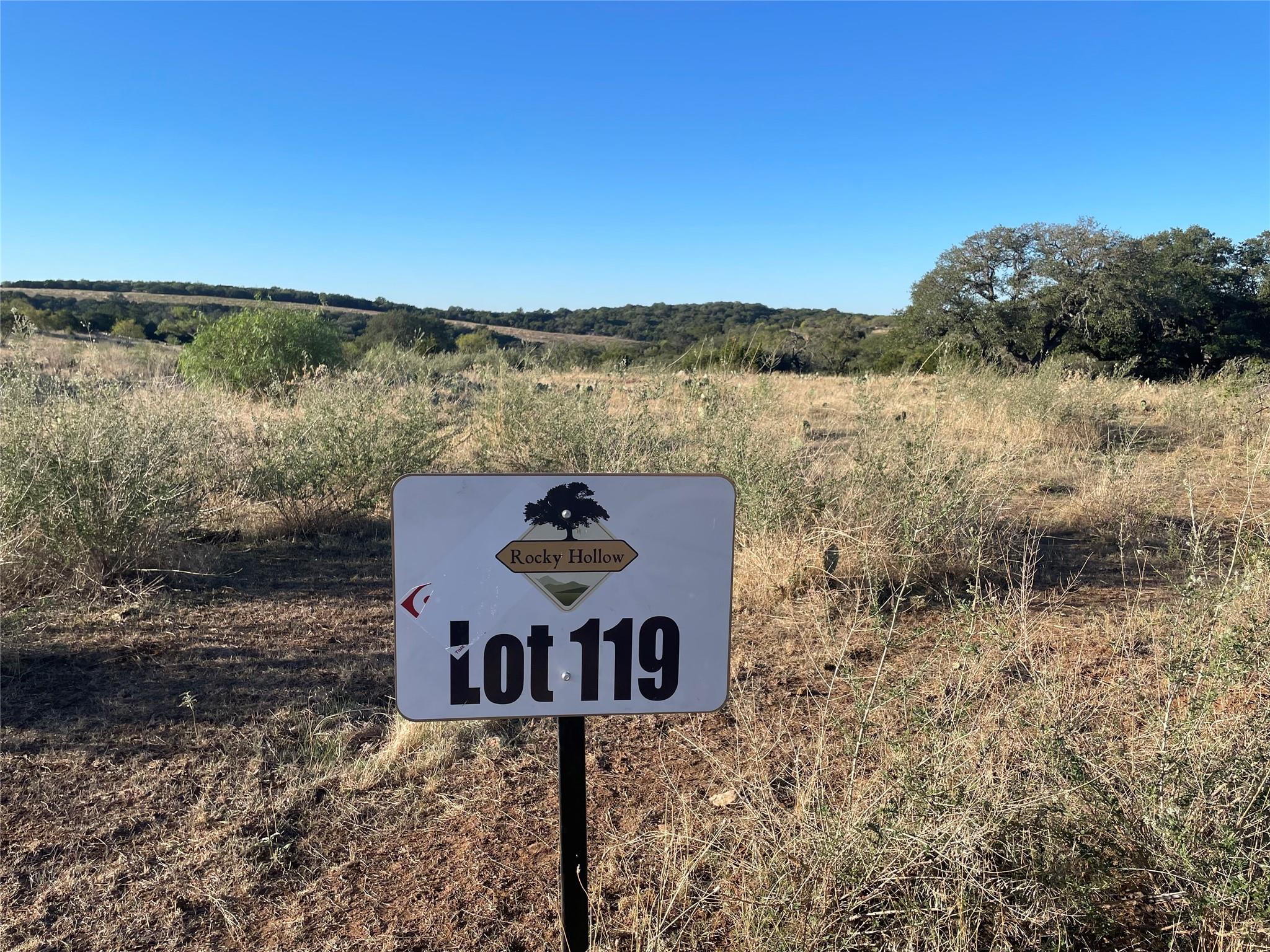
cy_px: 476
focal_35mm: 26
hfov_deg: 67.3
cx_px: 635
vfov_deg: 53.1
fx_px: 954
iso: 32
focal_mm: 4.2
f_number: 1.6
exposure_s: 1/2257
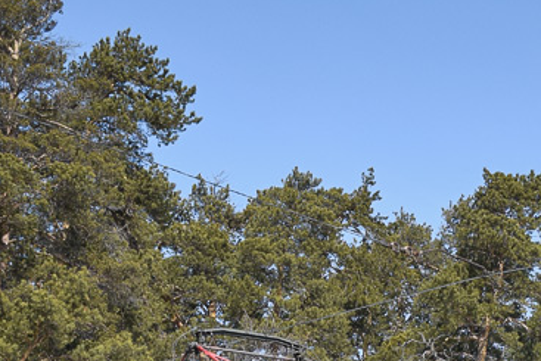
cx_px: 293
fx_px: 1844
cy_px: 523
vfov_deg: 10.8
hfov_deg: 16.7
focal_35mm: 123
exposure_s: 1/1000
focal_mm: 25
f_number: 4
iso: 100
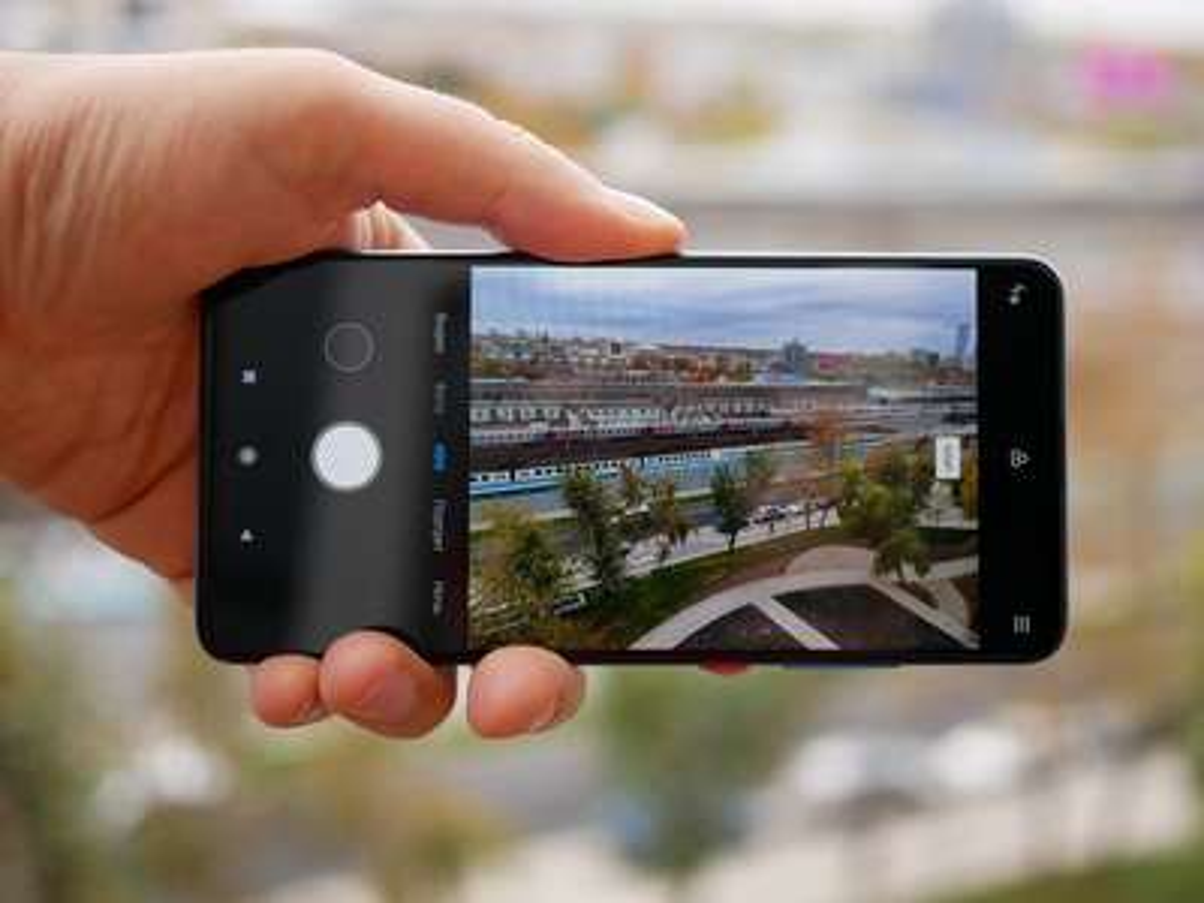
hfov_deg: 46.8
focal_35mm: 40
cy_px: 452
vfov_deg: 36.0
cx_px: 602
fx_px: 1391
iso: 400
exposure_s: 1/1600
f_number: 1.7
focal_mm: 20
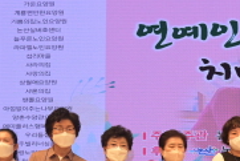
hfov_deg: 17.8
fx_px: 707
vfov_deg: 12.7
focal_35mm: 106
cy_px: 177
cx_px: 326
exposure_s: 1/200
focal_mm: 32
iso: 640
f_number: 6.3
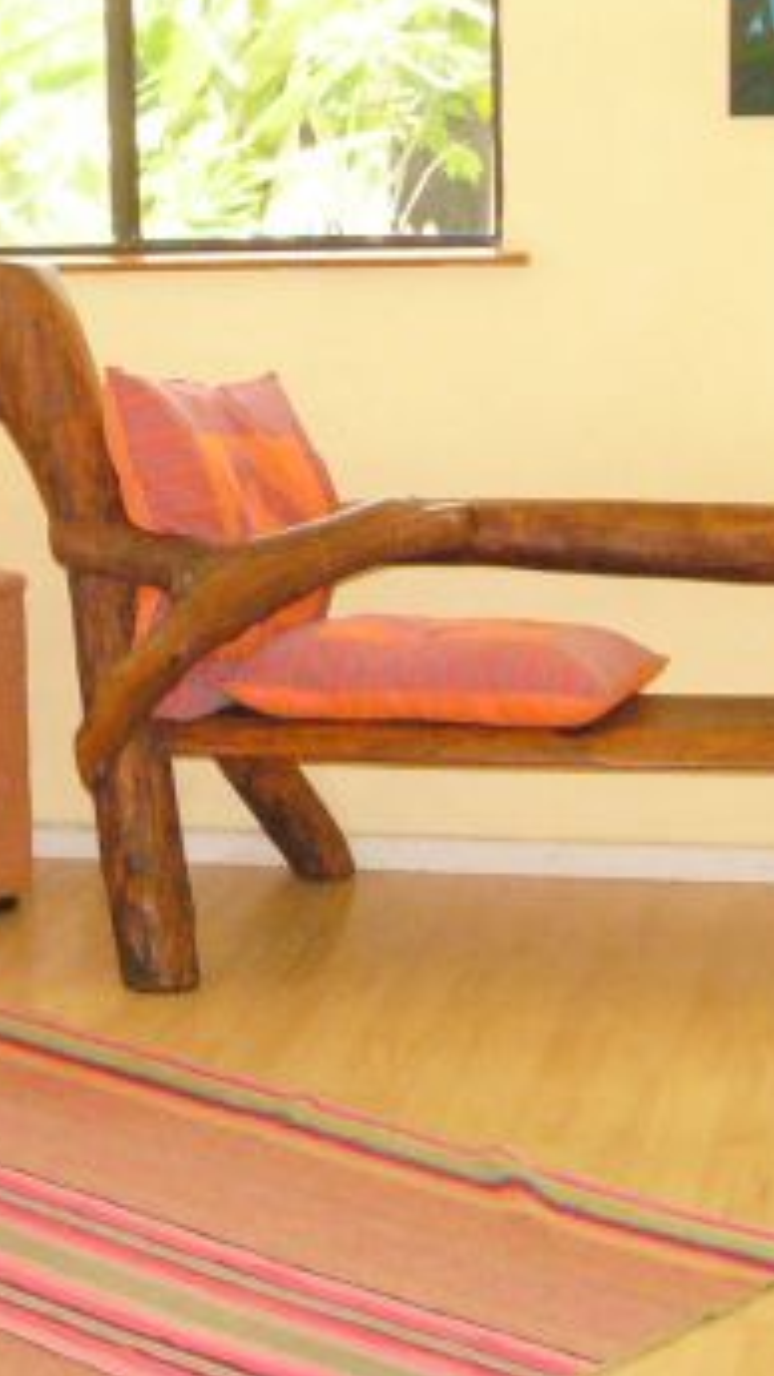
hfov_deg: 12.9
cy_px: 443
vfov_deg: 23.3
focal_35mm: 91
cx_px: -192
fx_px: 3321
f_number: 2.8
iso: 400
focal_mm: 6
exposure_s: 1/100
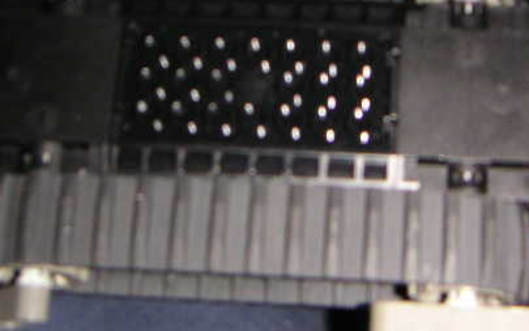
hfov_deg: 30.6
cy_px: 144
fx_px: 966
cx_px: 293
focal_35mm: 67
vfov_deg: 19.4
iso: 200
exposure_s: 1/45
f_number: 2.9
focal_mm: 5.3
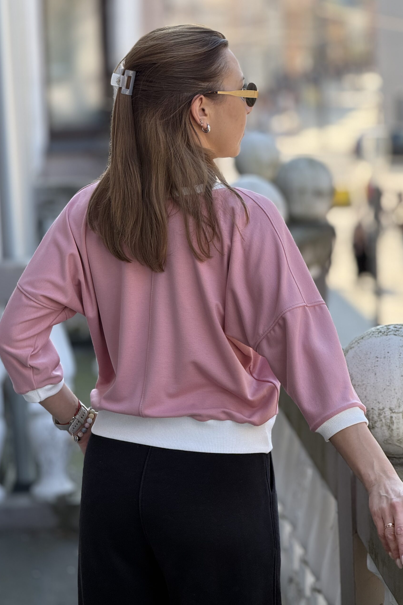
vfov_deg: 16.4
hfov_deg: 11.0
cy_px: 302
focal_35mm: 125
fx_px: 2099
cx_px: 210
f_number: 2.8
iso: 64
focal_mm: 15.66
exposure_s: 1/140
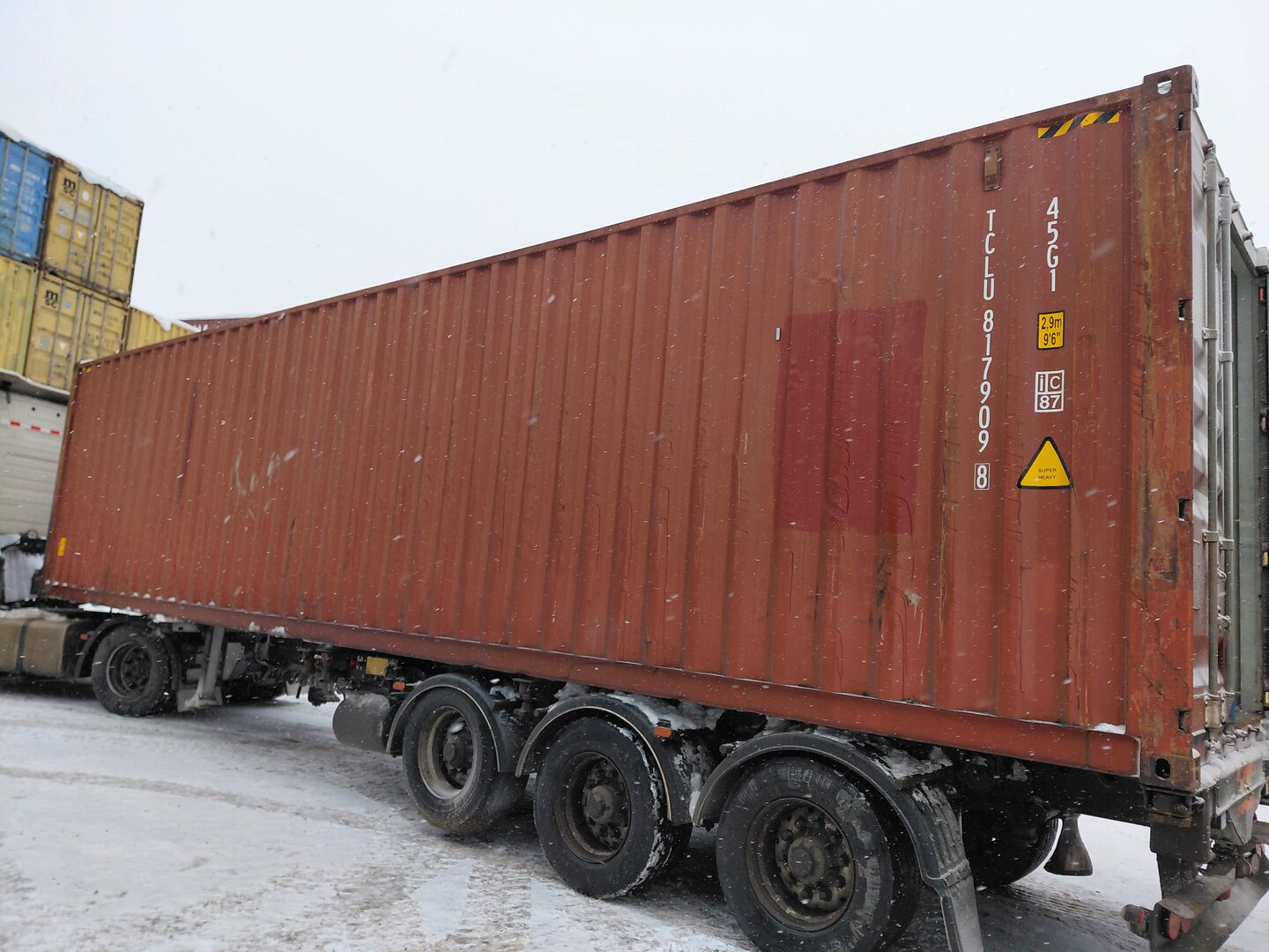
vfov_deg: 54.9
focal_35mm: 25
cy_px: 476
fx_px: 916
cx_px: 634
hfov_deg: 69.4
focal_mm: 4.69
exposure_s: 1/451
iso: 50
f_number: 1.8
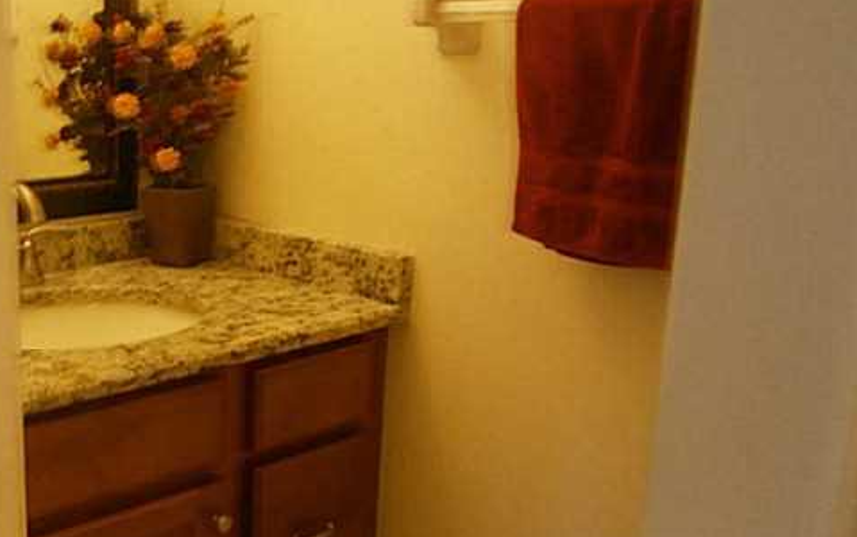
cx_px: 174
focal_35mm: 46
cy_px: 349
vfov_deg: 27.9
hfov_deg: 41.6
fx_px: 1075
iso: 125
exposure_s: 1/4
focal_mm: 4.7
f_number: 2.8
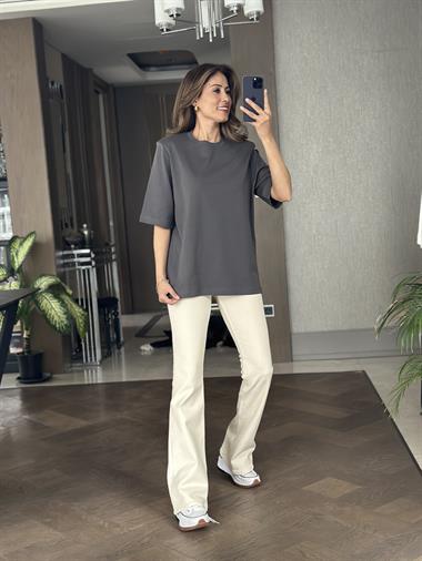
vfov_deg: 39.6
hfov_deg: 30.3
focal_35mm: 48
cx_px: 211
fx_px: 780
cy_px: 280
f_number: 1.78
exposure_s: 1/60
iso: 320
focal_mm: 6.86
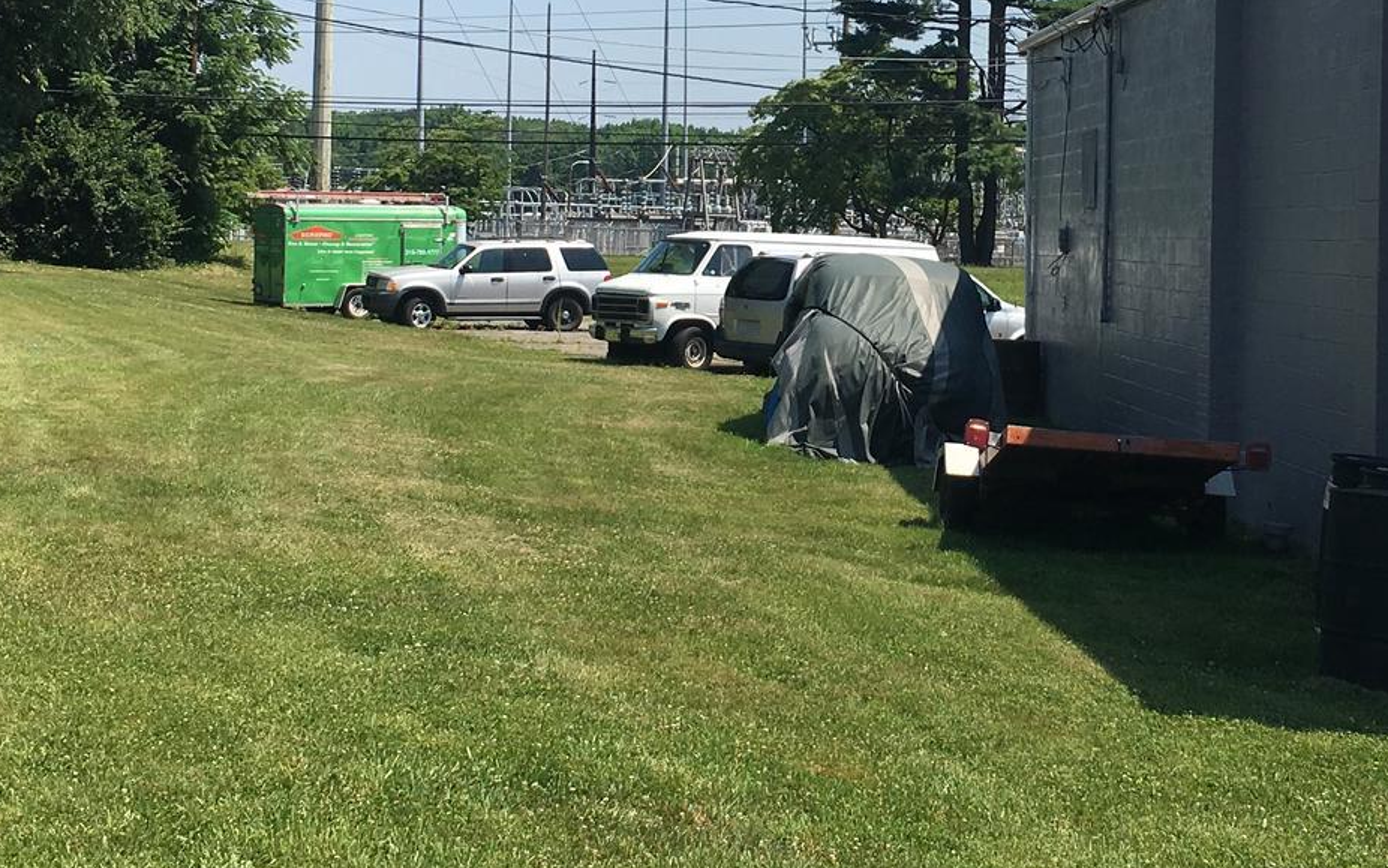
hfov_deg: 30.0
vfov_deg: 19.0
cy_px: 211
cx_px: 904
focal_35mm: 68
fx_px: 2573
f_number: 2.2
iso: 25
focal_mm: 4.15
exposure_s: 1/1637
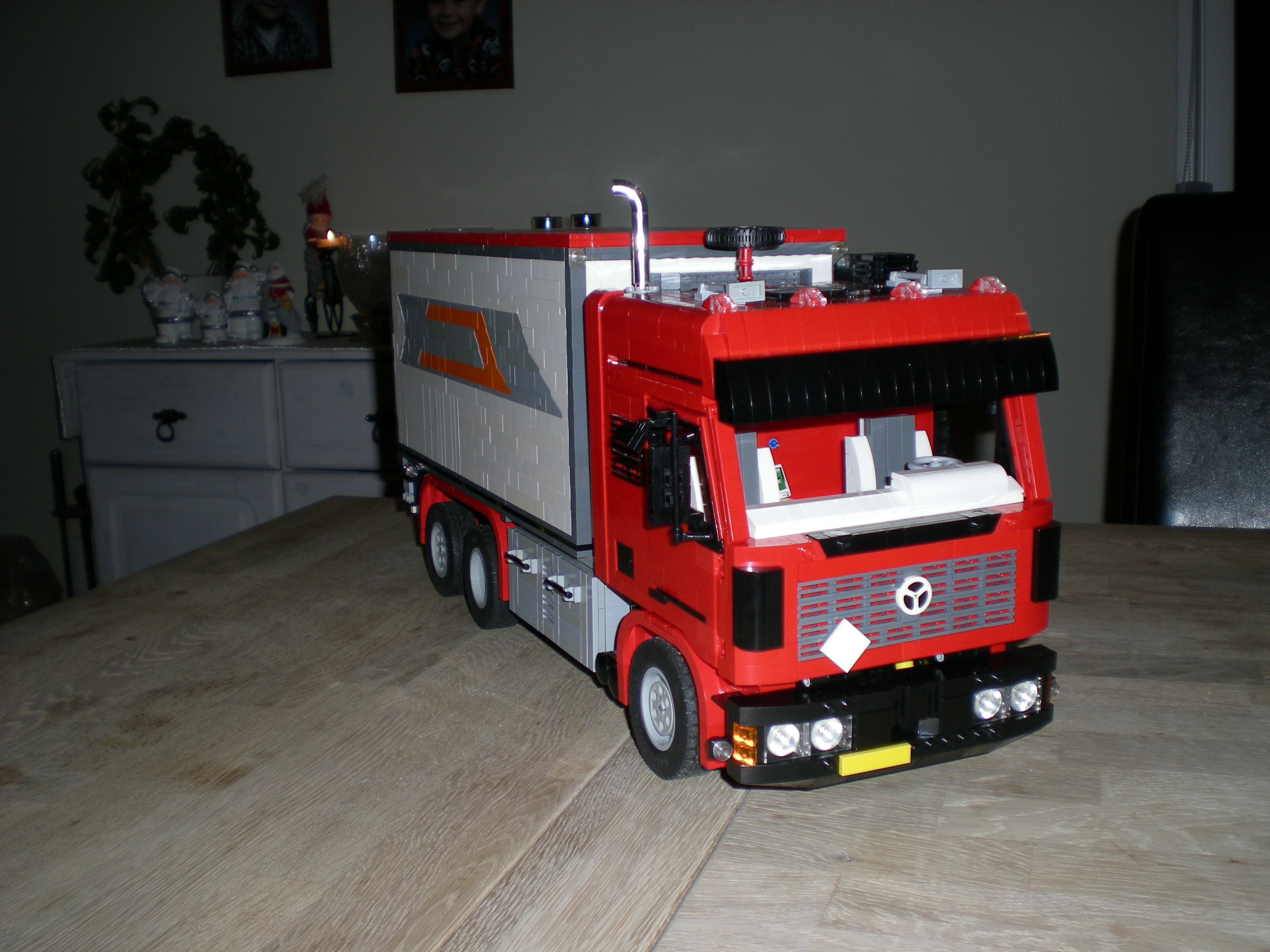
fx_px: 1394
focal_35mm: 38
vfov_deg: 37.7
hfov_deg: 49.0
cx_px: 635
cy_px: 476
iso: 50
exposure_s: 1/60
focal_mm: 6.3
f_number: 3.1
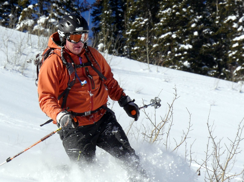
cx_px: 122
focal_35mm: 168
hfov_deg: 11.8
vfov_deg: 8.8
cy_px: 91
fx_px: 1184
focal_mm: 84
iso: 200
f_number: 8
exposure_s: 1/800
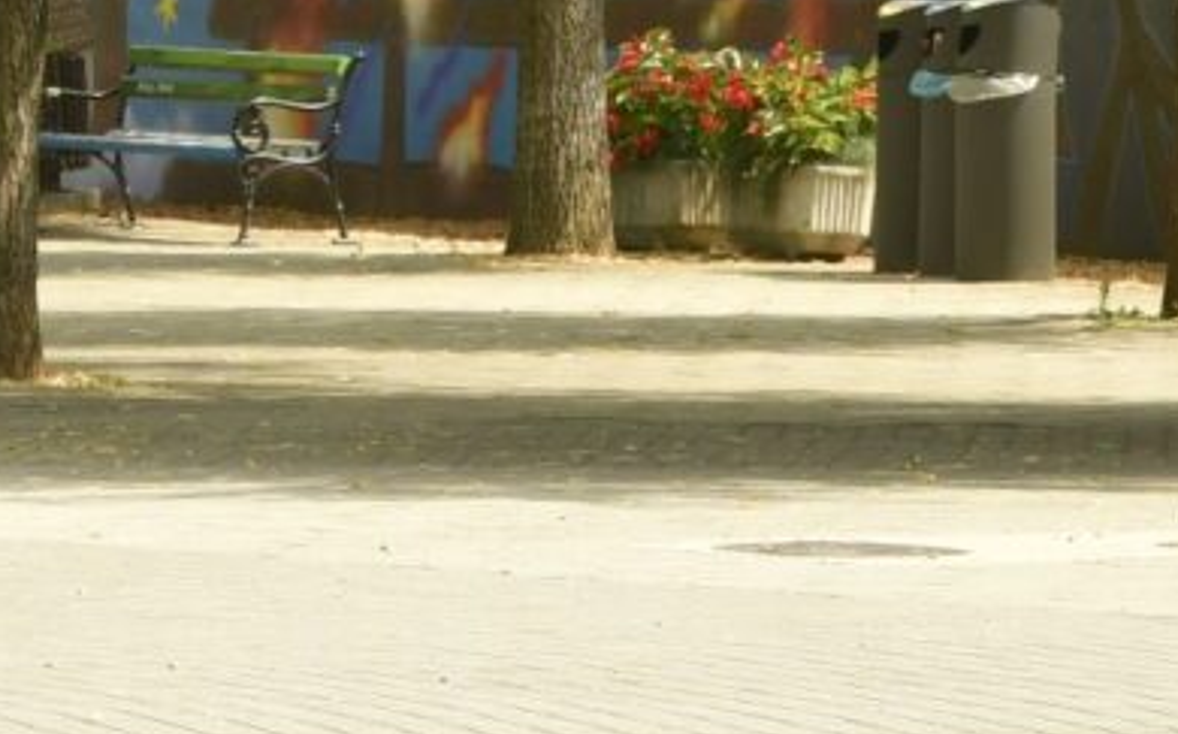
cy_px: 726
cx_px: 631
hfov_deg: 6.1
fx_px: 11099
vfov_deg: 3.8
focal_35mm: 346
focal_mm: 70
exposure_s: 1/800
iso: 320
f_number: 6.3
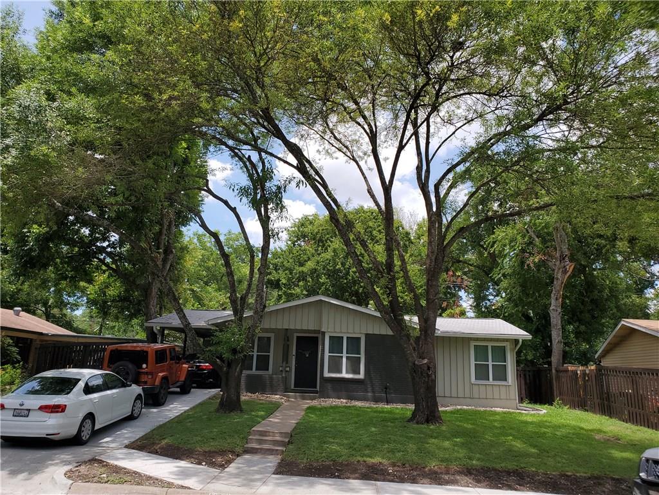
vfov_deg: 53.1
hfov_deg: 67.3
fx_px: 495
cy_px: 248
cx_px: 330
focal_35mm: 26
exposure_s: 1/1193
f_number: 2.4
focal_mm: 4.3
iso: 50
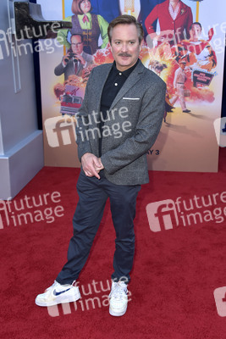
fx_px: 339
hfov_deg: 36.9
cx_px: 113
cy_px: 170
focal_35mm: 36
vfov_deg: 53.1
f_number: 6.3
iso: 400
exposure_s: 1/250
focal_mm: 36
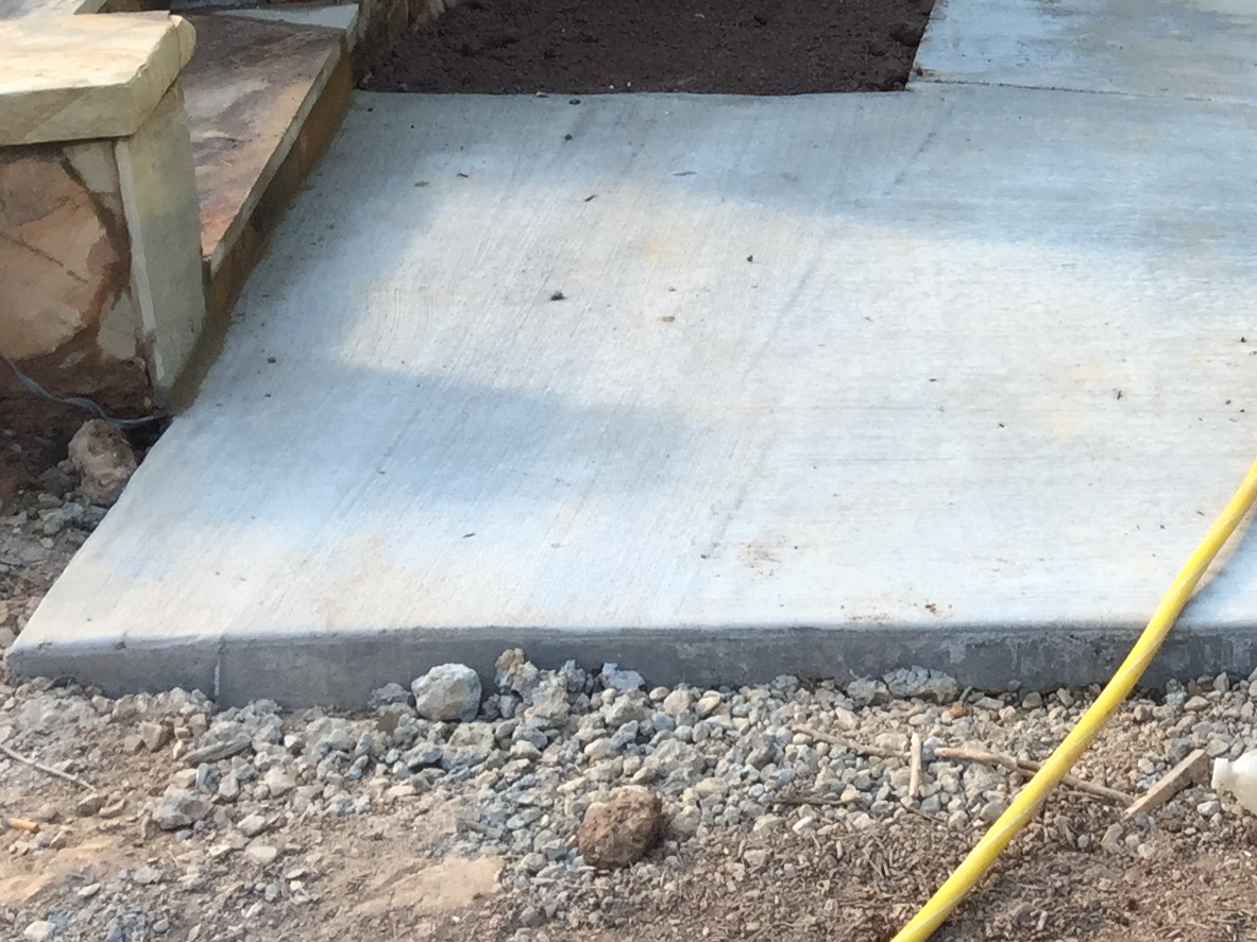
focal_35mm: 80
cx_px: 1399
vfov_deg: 17.5
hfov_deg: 22.9
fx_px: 2905
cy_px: -211
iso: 32
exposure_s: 1/180
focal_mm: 4.15
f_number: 2.2
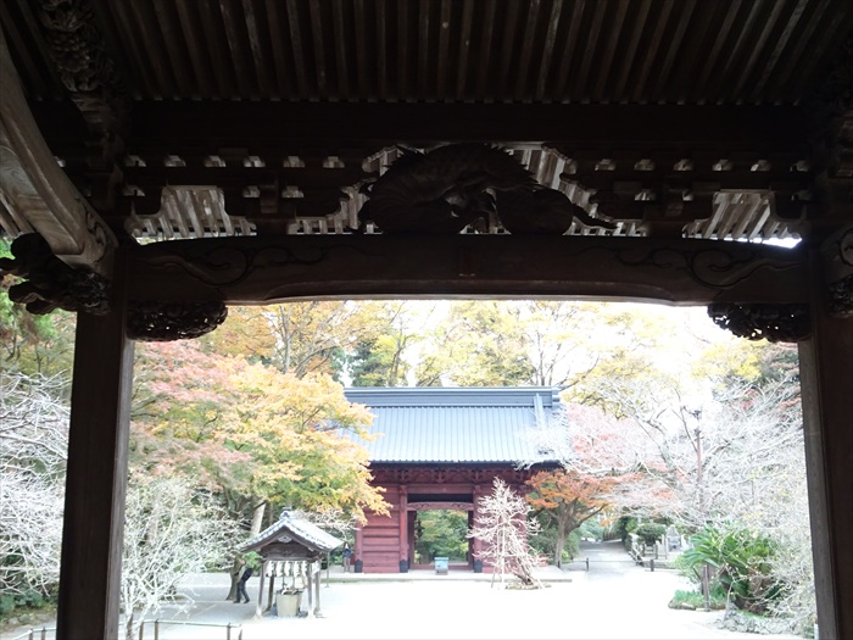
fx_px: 887
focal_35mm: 36
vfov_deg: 39.7
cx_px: 426
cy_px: 320
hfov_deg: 51.4
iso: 500
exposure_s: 1/40
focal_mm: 6.17
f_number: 4
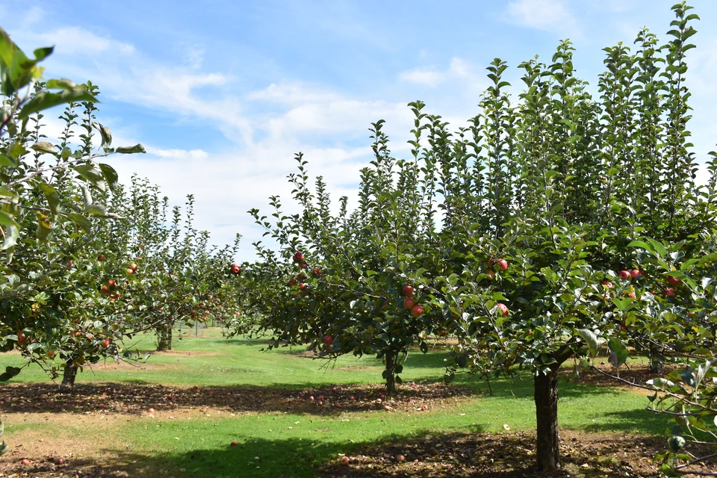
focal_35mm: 33
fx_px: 657
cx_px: 358
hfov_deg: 57.2
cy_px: 239
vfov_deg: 40.0
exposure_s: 1/500
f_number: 8
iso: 220
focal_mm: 22
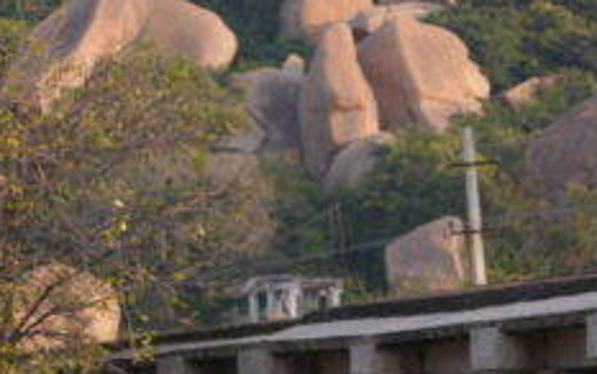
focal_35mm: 224
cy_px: 196
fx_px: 3647
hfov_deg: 9.4
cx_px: 379
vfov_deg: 5.9
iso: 250
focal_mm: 50
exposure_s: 1/1600
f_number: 2.5
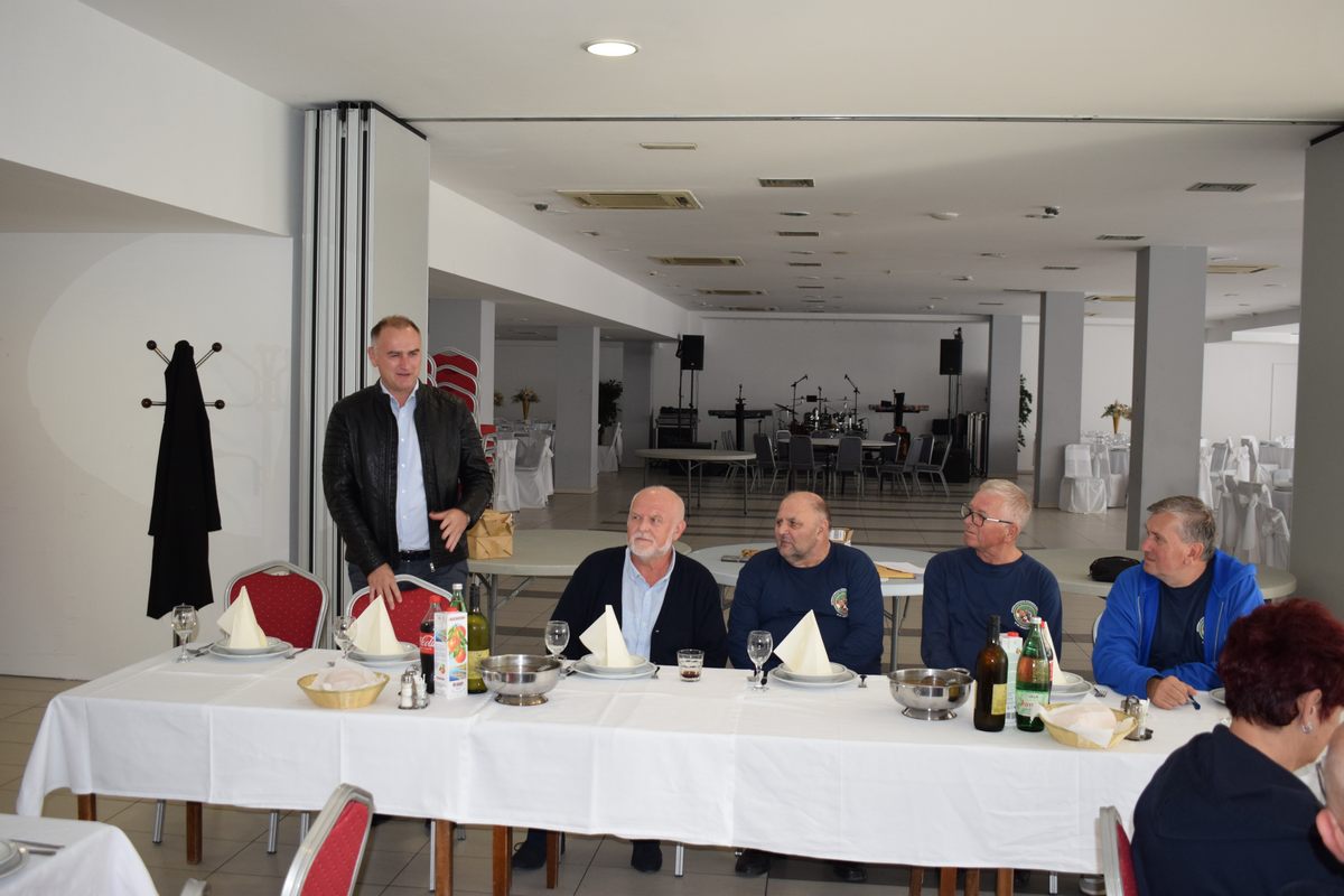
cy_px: 448
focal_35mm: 36
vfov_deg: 36.9
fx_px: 1344
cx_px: 672
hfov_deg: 53.1
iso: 800
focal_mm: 24
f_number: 5
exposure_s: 1/100
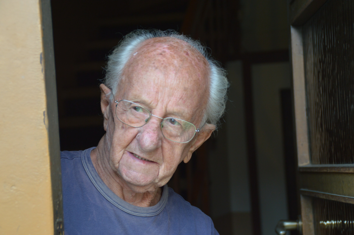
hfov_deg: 22.6
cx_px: 177
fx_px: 884
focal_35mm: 90
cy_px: 118
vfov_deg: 15.2
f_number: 5
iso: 400
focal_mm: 60
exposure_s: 1/160
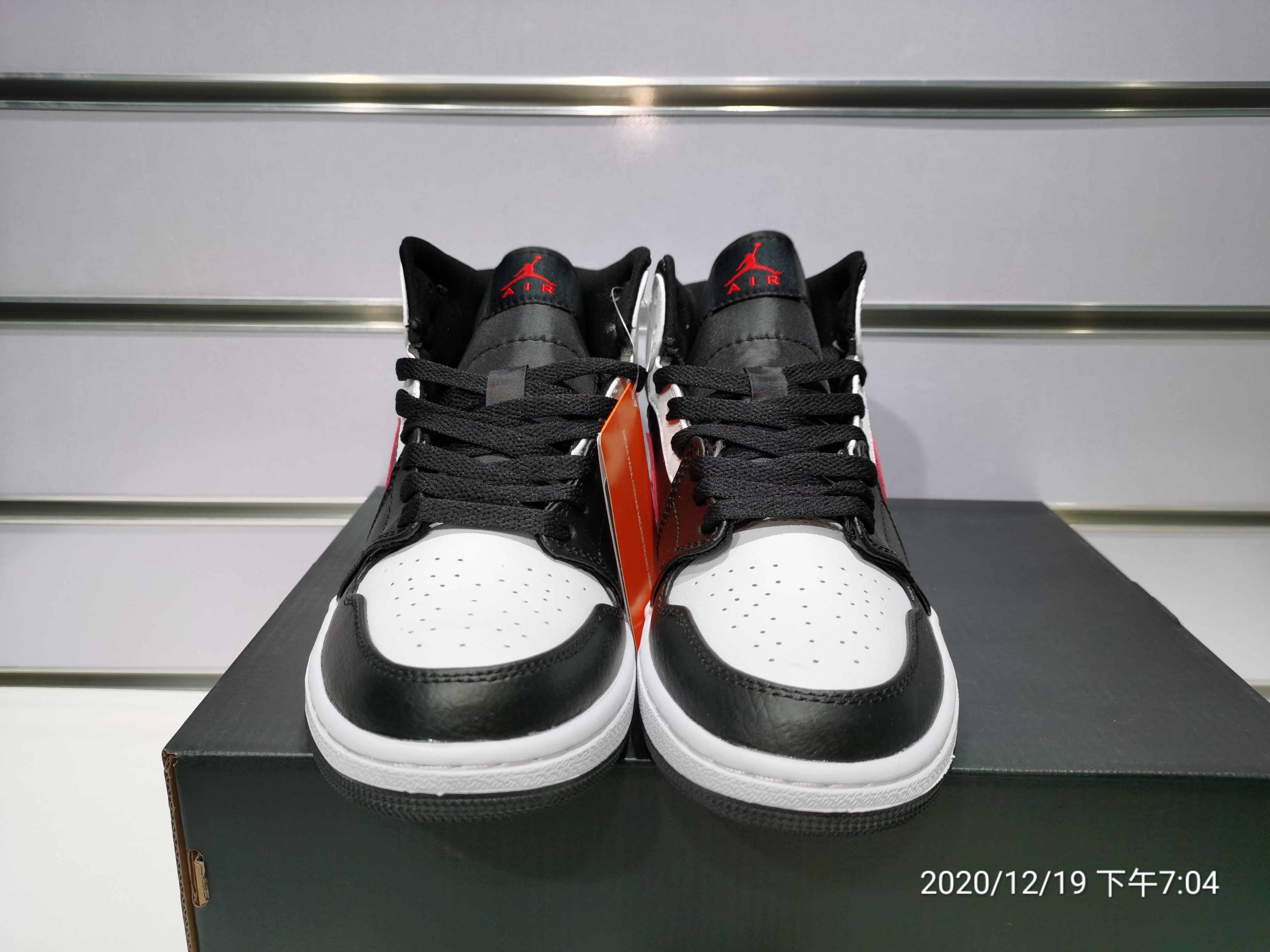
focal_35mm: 27
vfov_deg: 51.4
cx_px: 635
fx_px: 991
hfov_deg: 65.3
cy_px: 476
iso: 50
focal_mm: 5.58
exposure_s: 1/452
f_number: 1.8
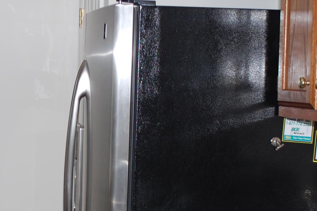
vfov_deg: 13.0
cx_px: 52
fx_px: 924
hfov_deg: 19.2
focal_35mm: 105
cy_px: 154
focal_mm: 32
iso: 200
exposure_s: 1/60
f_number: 5
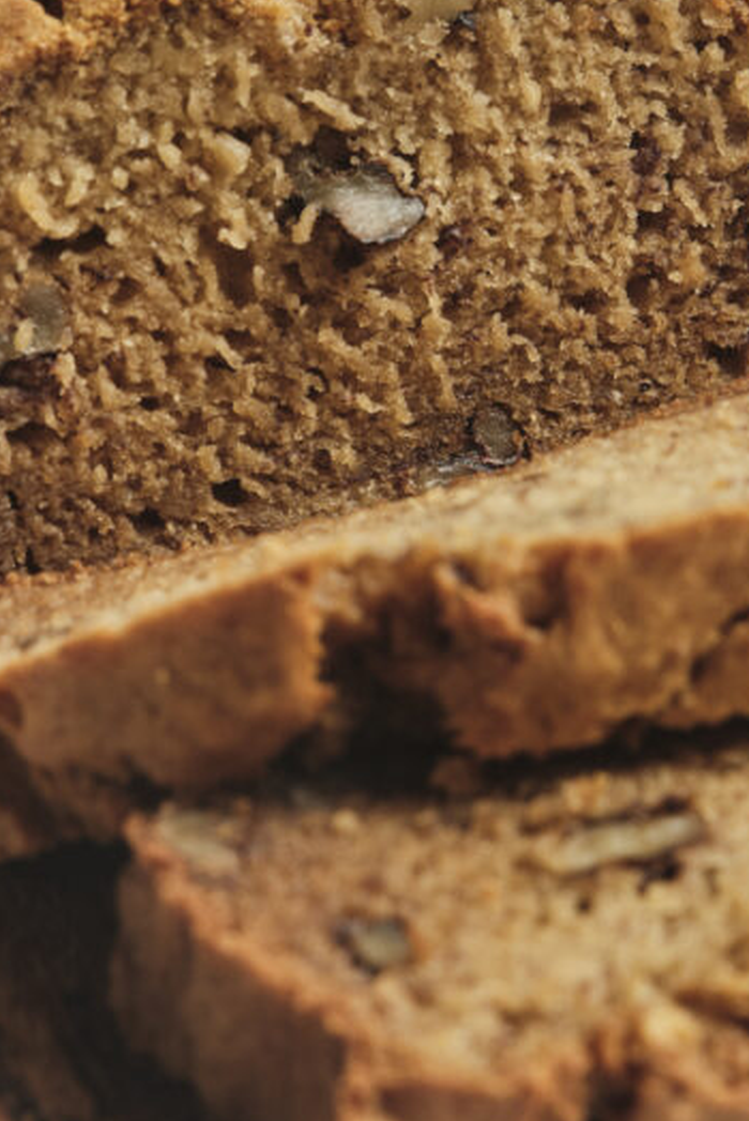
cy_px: 447
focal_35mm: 205
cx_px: 433
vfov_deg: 10.0
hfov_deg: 6.7
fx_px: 6389
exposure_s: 1/250
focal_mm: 70
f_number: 8
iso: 160
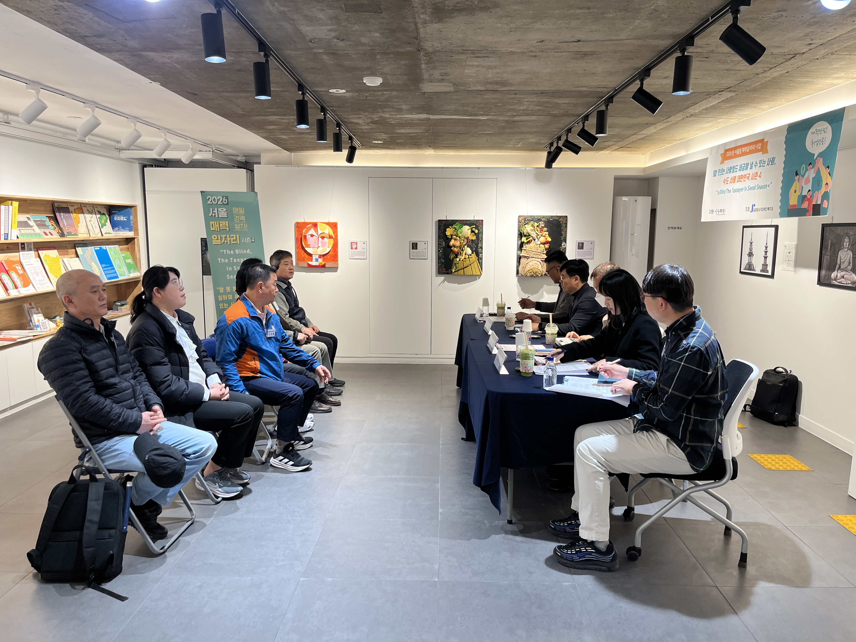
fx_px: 643
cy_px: 321
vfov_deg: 53.1
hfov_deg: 67.3
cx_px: 428
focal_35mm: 26
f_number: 1.6
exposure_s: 1/122
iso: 64
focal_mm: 5.1
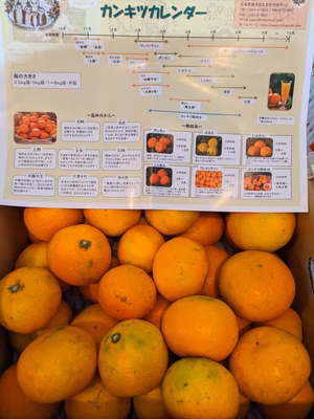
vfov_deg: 65.3
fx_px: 327
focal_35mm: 27
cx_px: 157
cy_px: 210
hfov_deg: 51.4
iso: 110
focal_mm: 4.44
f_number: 1.8
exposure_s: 1/33.3
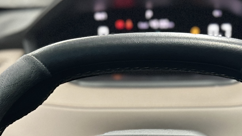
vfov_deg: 13.4
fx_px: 552
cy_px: 196
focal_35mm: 86
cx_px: 139
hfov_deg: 24.7
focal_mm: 6.86
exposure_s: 1/52
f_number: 1.78
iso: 1000
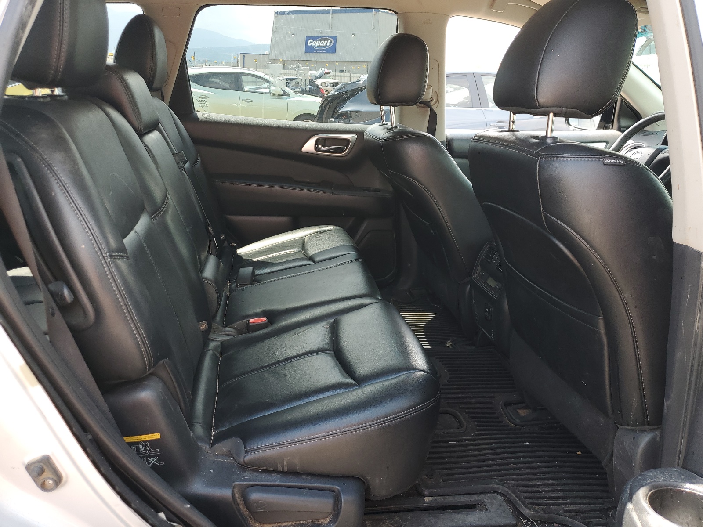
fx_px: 528
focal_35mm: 26
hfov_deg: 67.3
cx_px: 352
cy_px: 264
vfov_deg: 53.1
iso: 50
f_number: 1.5
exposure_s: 1/256
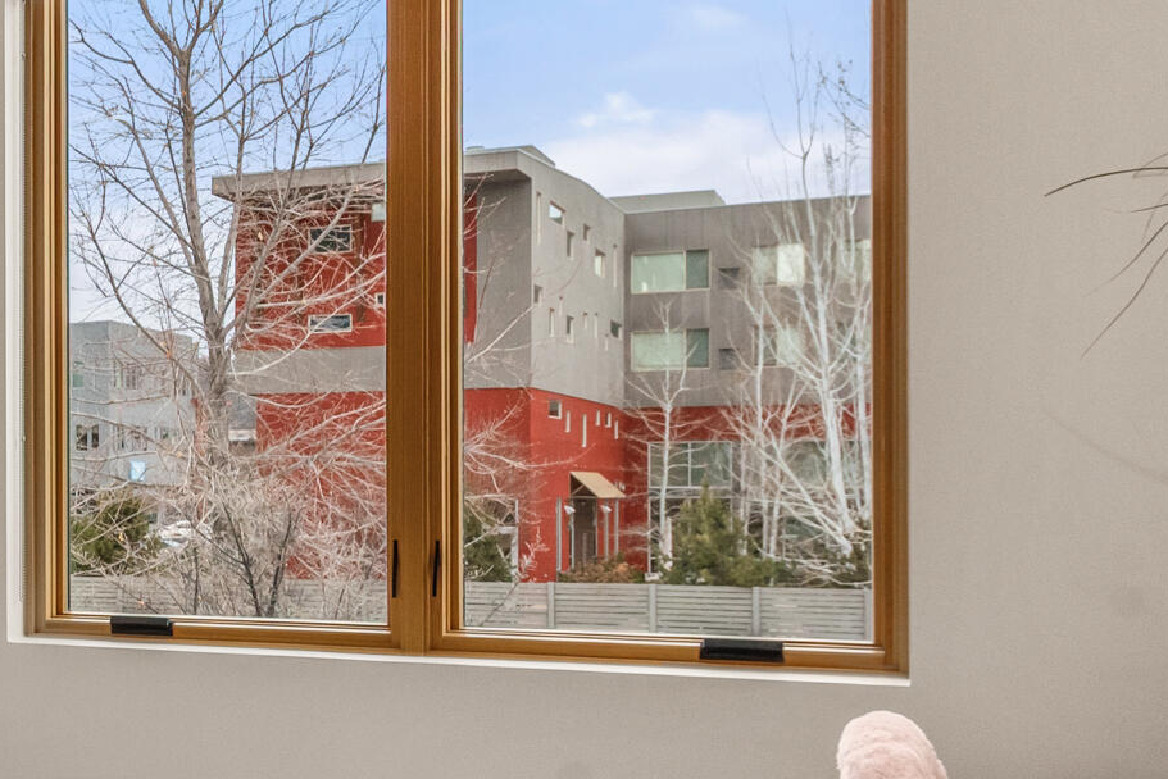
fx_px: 1817
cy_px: 596
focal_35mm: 56
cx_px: -259
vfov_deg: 23.9
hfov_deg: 30.0
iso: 400
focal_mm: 17
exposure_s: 1/15
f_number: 9
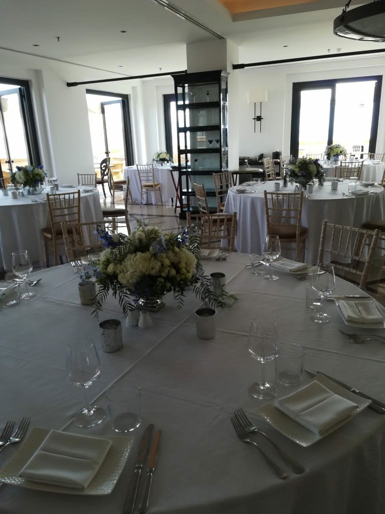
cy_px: 257
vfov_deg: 67.3
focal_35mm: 26
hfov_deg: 53.1
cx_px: 192
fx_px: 386
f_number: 2.2
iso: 80
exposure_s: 1/100
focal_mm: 3.83
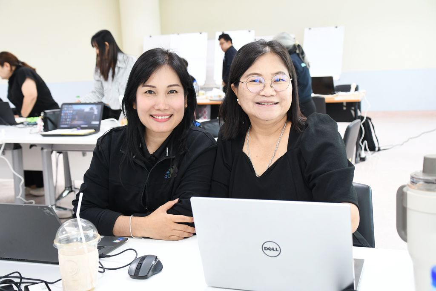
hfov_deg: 43.6
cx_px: 218
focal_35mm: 45
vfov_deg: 29.9
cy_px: 146
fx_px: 545
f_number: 4
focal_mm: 30
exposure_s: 1/50
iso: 1000
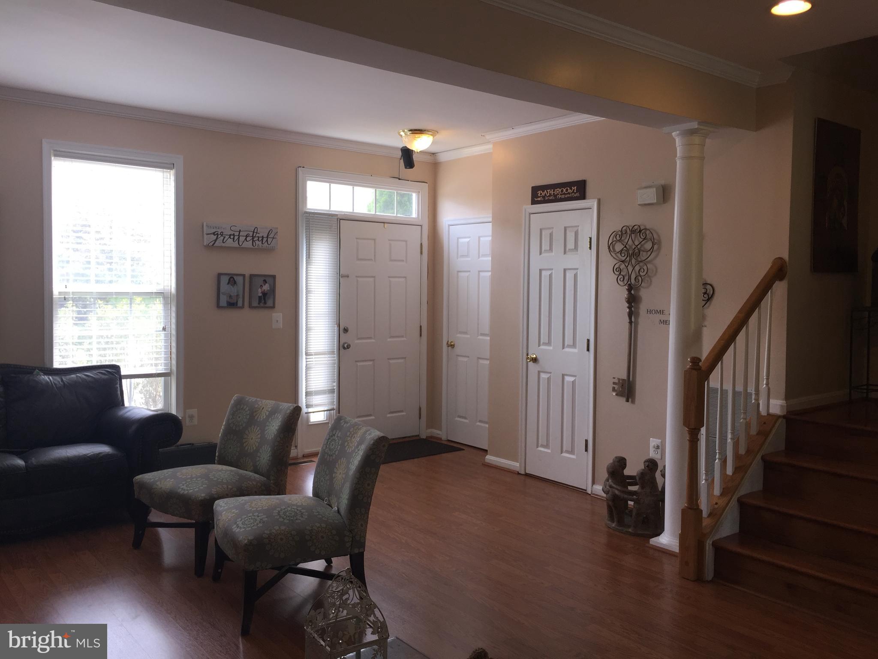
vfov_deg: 48.2
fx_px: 736
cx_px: 439
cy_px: 330
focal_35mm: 29
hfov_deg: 61.7
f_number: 2.2
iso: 32
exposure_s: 1/61
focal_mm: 4.15
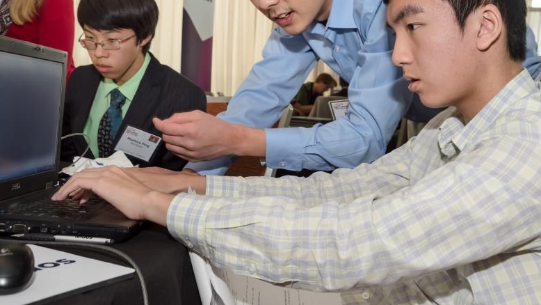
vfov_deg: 29.4
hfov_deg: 50.5
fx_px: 574
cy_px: 92
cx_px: 277
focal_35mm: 40
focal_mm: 29
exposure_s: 1/100
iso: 800
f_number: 9
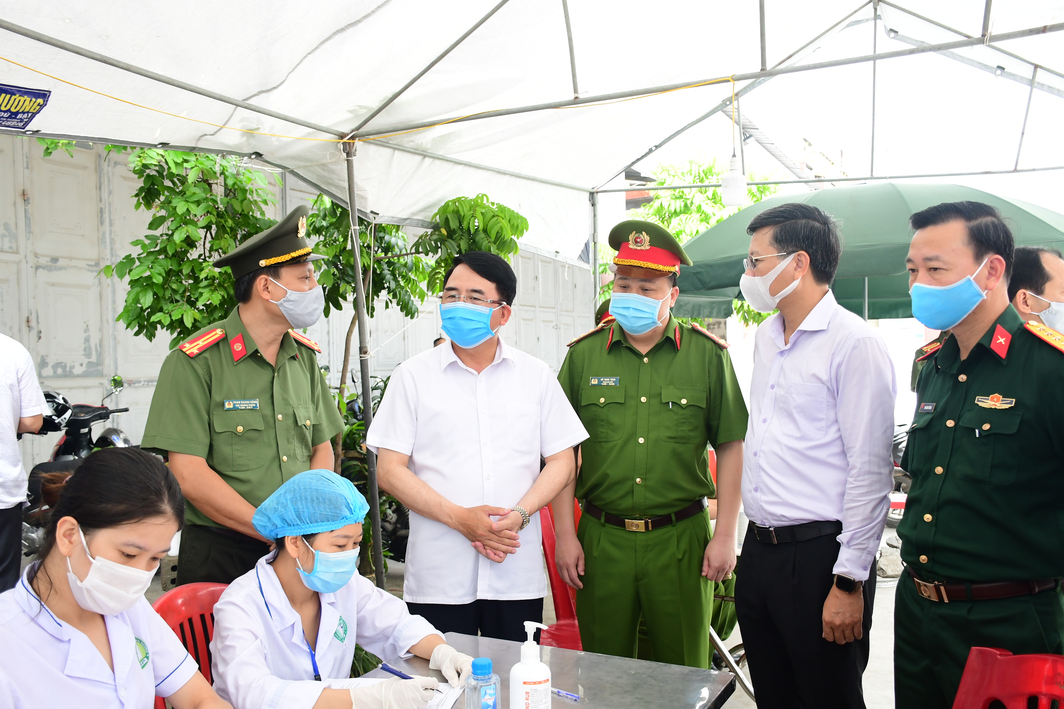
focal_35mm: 33
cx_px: 532
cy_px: 354
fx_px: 975
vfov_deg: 40.0
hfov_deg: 57.2
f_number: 5
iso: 640
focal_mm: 22
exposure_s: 1/200
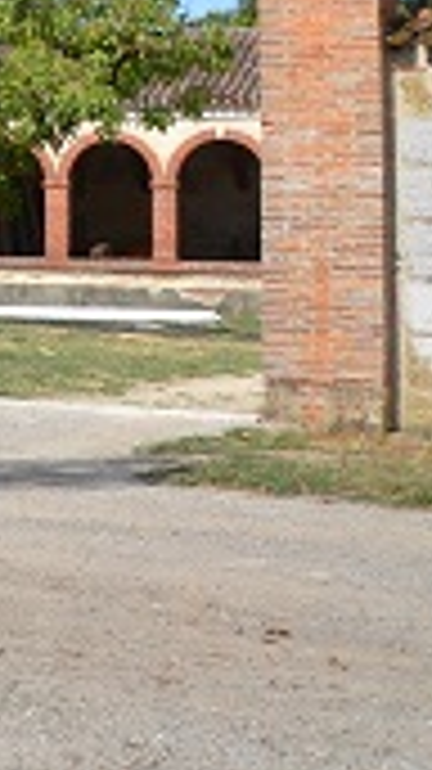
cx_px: -896
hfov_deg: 9.4
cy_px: 9
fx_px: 2019
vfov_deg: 20.9
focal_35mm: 99
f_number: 8
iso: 100
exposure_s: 1/250
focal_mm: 18
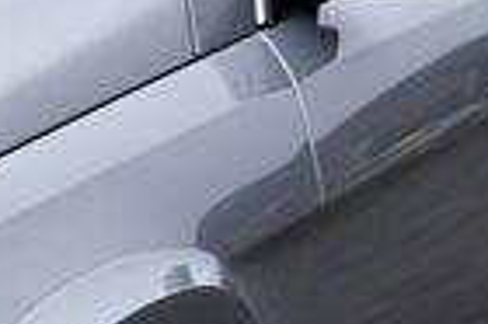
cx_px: -380
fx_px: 2870
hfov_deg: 9.3
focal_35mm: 212
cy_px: 260
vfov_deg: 6.5
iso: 100
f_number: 4.5
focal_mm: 29
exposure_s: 1/80
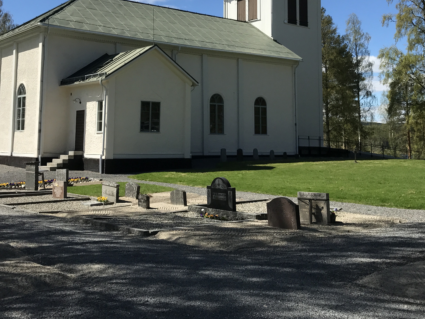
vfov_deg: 30.9
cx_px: 209
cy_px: 74
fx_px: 565
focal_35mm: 46
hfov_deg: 41.2
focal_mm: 3.99
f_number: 1.8
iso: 20
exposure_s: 1/3096
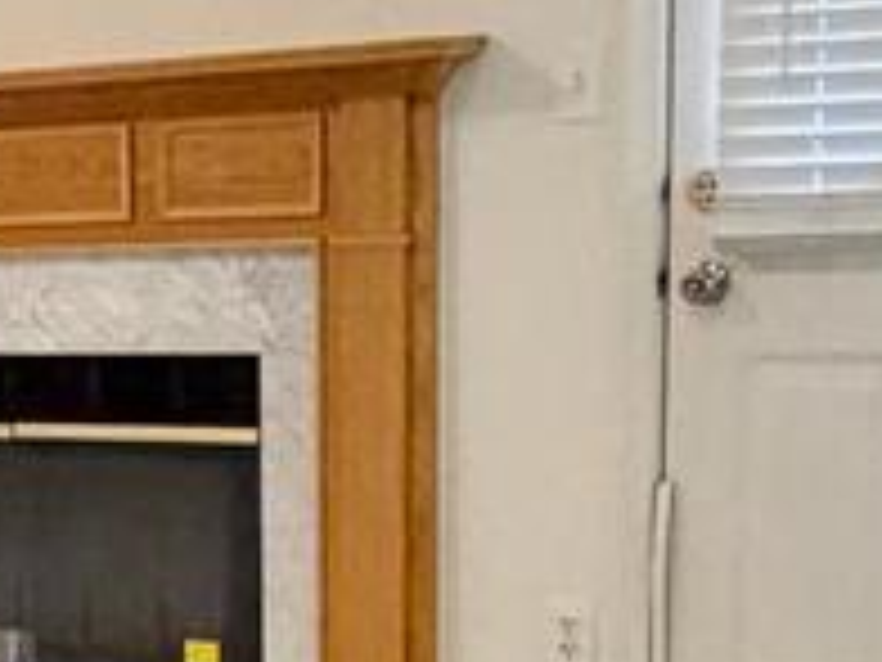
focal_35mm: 103
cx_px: -500
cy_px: 626
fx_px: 2624
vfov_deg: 14.2
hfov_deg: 17.0
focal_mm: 2.22
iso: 250
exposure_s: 1/60
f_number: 2.2
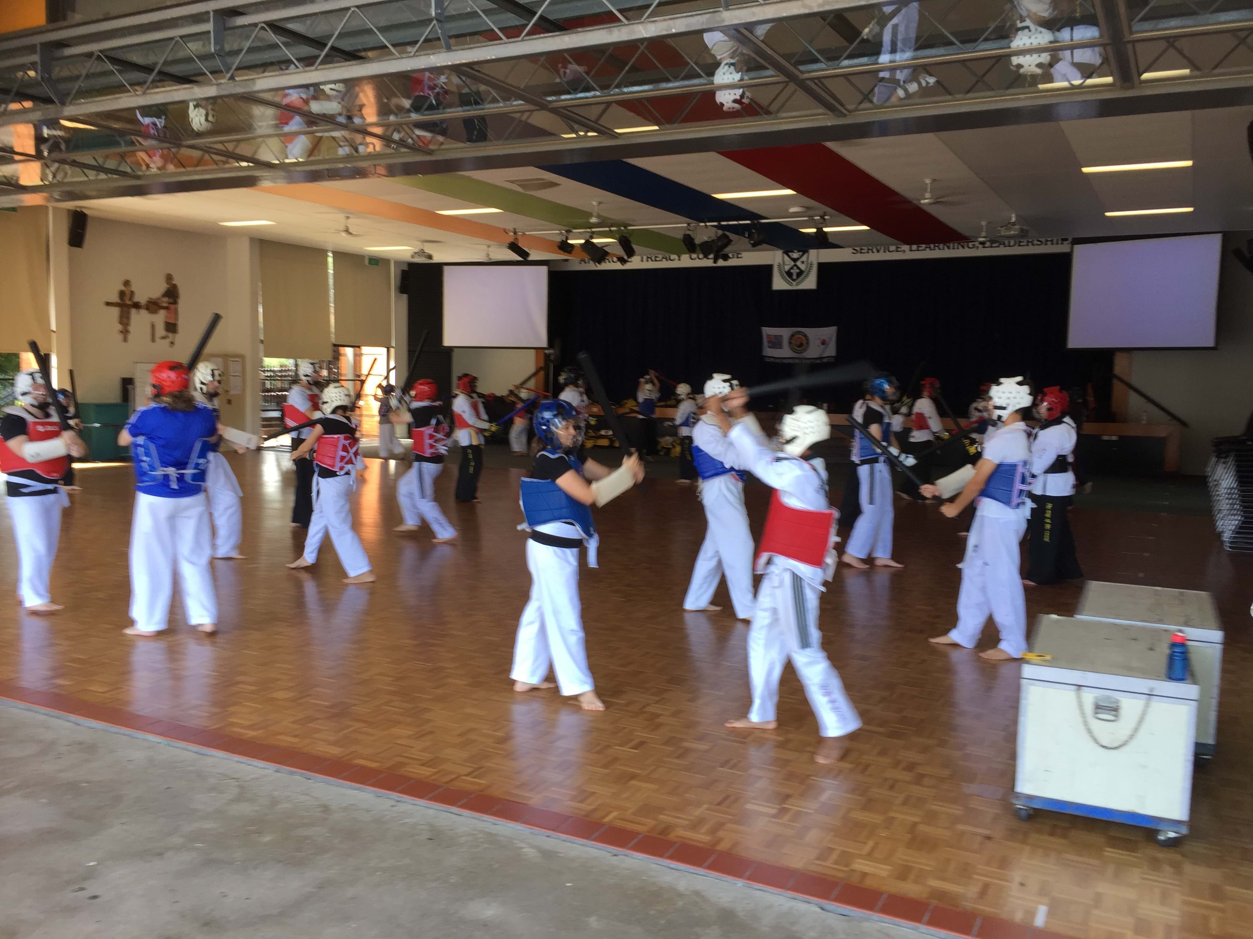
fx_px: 1050
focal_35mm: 29
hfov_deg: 61.7
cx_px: 626
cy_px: 470
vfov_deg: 48.2
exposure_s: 1/50
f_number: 2.2
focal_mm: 4.15
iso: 32
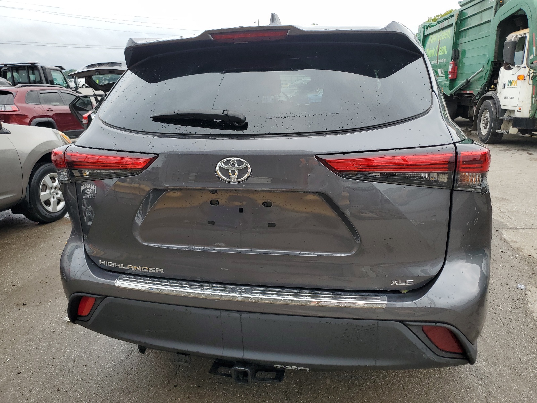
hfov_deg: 67.3
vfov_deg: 53.1
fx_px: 403
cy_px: 202
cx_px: 268
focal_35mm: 26
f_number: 1.5
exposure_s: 1/833
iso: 50
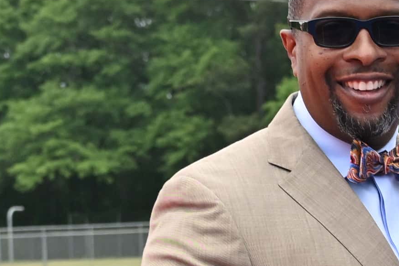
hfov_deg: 7.2
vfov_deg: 4.8
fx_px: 3147
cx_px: 372
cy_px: 499
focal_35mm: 284
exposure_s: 1/1250
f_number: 5
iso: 250
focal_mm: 40
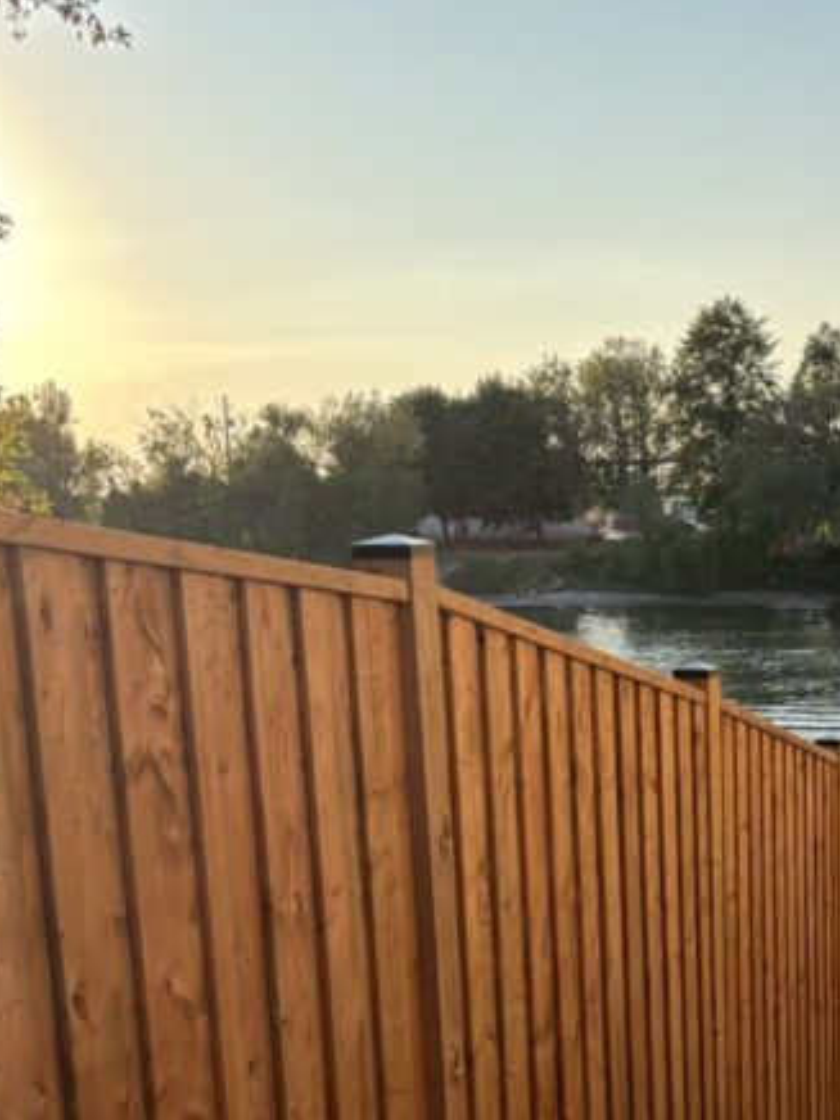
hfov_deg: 23.4
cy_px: 999
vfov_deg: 30.4
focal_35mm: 61
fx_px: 1974
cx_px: 763
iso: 50
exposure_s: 1/887
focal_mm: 5.96
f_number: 1.6
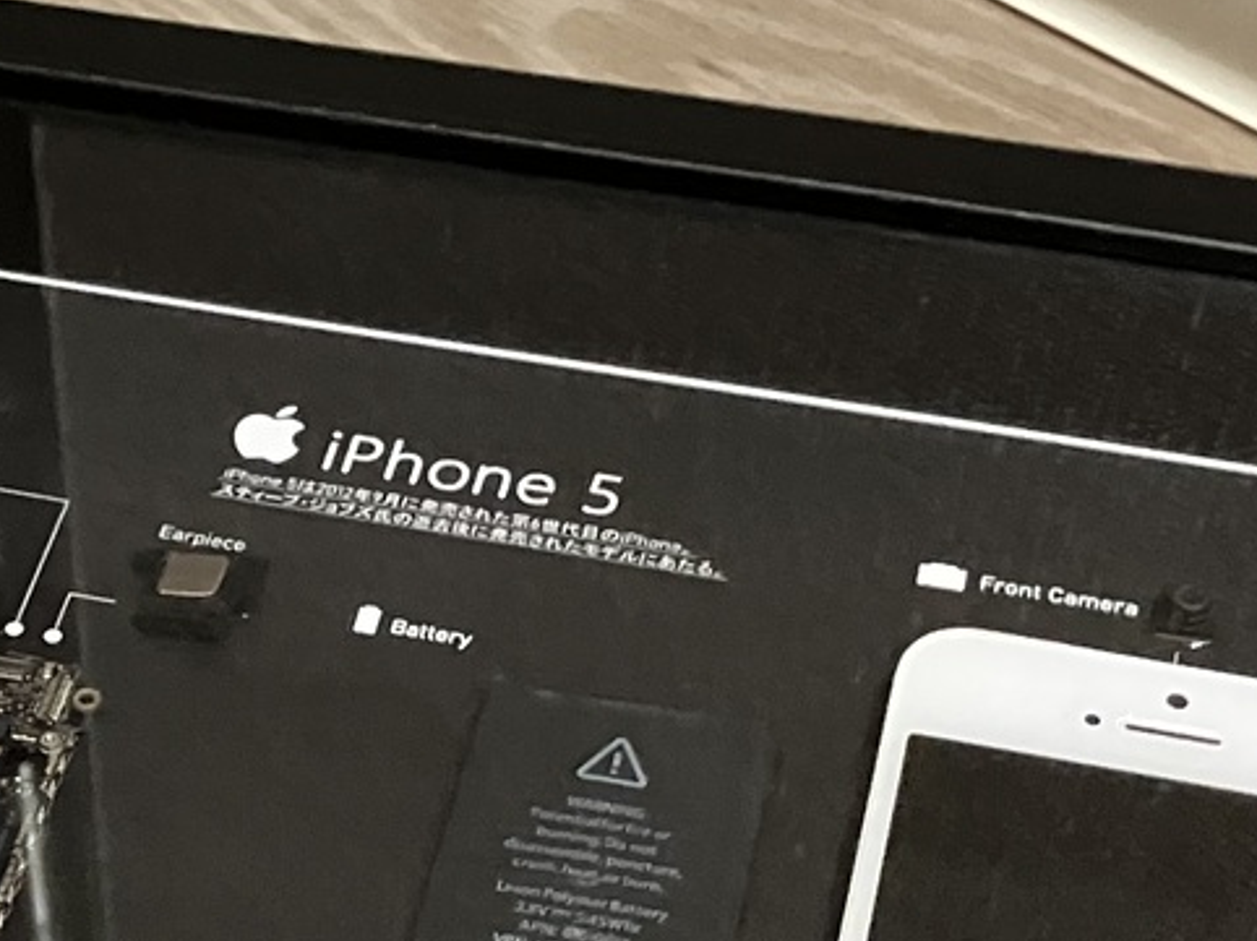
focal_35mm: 93
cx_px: 170
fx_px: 3375
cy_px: 938
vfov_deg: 15.6
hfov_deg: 20.7
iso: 640
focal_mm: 3.99
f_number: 1.8
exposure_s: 1/29
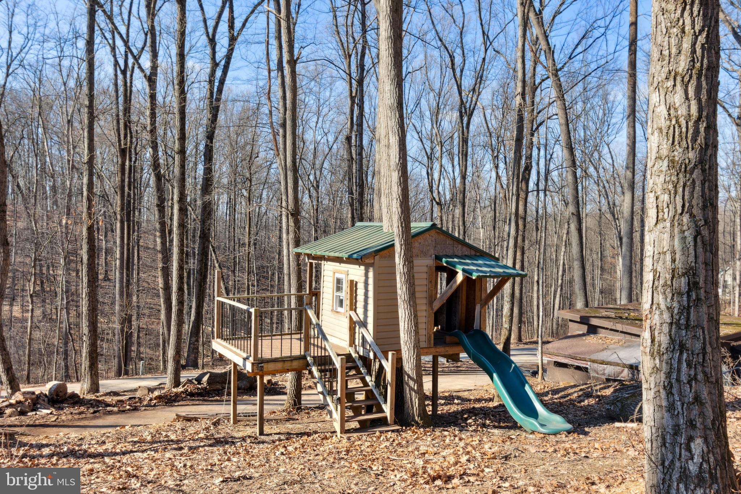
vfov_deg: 43.6
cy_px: 247
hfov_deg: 61.9
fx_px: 617
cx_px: 370
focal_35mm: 30
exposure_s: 1/160
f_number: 9
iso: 160
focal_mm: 20
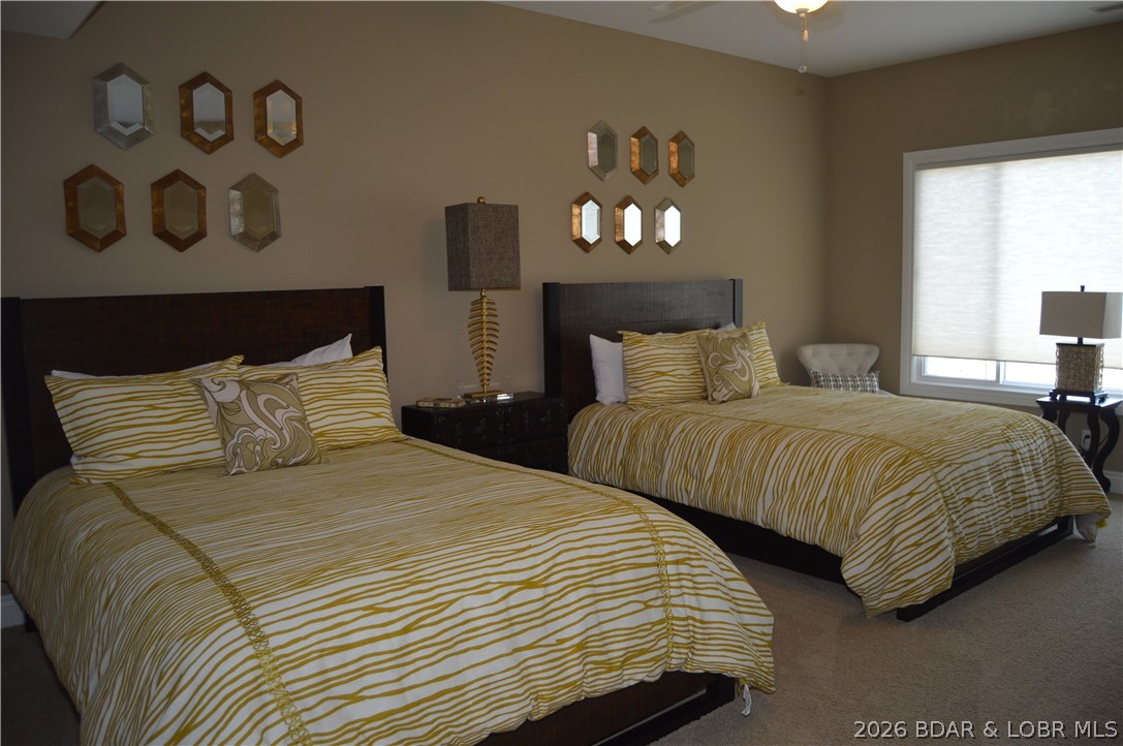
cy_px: 373
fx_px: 841
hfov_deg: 67.4
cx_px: 562
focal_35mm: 27
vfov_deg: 47.8
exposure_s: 1/60
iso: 400
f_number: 3.5
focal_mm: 18
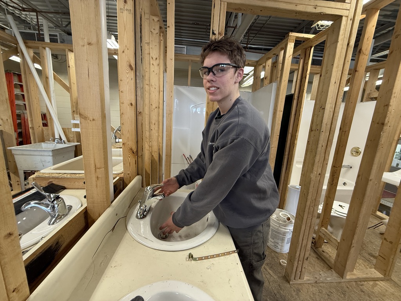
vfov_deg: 85.7
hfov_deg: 102.1
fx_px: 162
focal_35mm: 14
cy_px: 150
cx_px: 200
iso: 320
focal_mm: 2.22
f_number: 2.2
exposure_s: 1/60
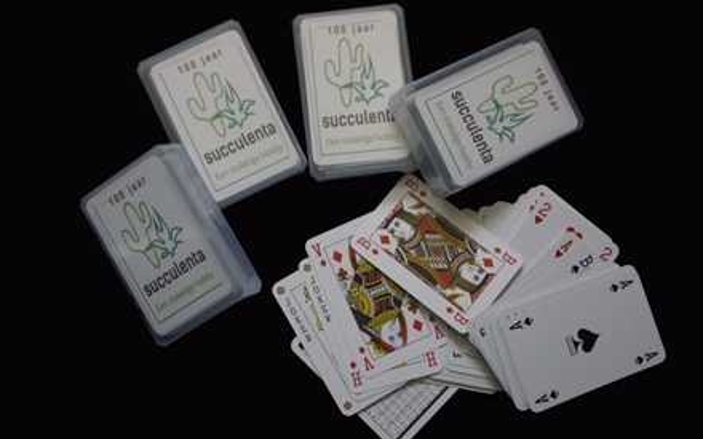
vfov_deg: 23.8
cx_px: 356
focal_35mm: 55
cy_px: 224
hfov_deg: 37.2
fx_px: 1045
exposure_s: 1/160
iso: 1000
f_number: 4
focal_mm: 35
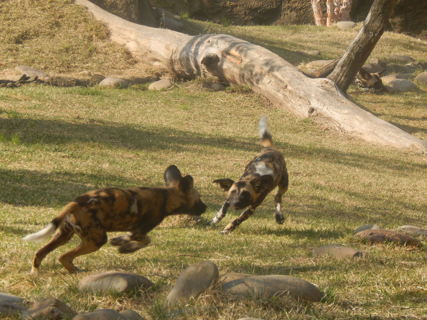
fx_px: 3442
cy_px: 160
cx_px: 214
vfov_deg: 5.3
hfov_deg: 7.1
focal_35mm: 279
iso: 125
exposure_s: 1/400
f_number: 5.7
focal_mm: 50.1
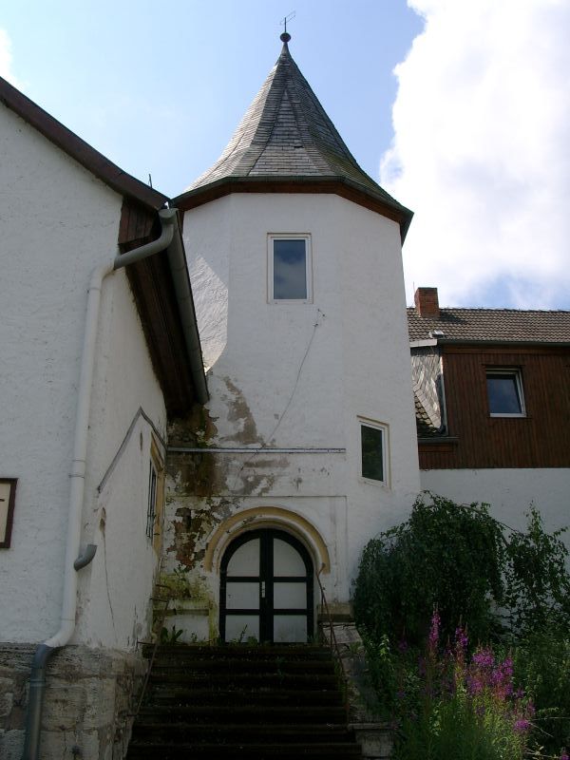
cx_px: 285
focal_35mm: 34
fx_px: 746
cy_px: 380
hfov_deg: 41.8
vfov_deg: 54.0
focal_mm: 7.13
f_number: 5.6
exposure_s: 1/564
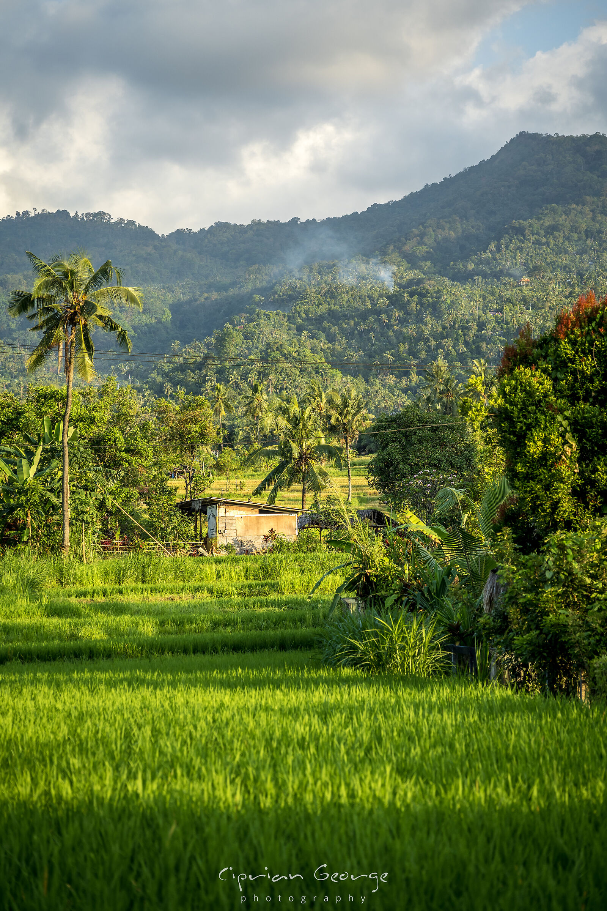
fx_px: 2150
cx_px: 304
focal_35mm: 85
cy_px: 456
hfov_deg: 16.1
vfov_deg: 23.9
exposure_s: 1/640
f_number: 4
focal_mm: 85
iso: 250
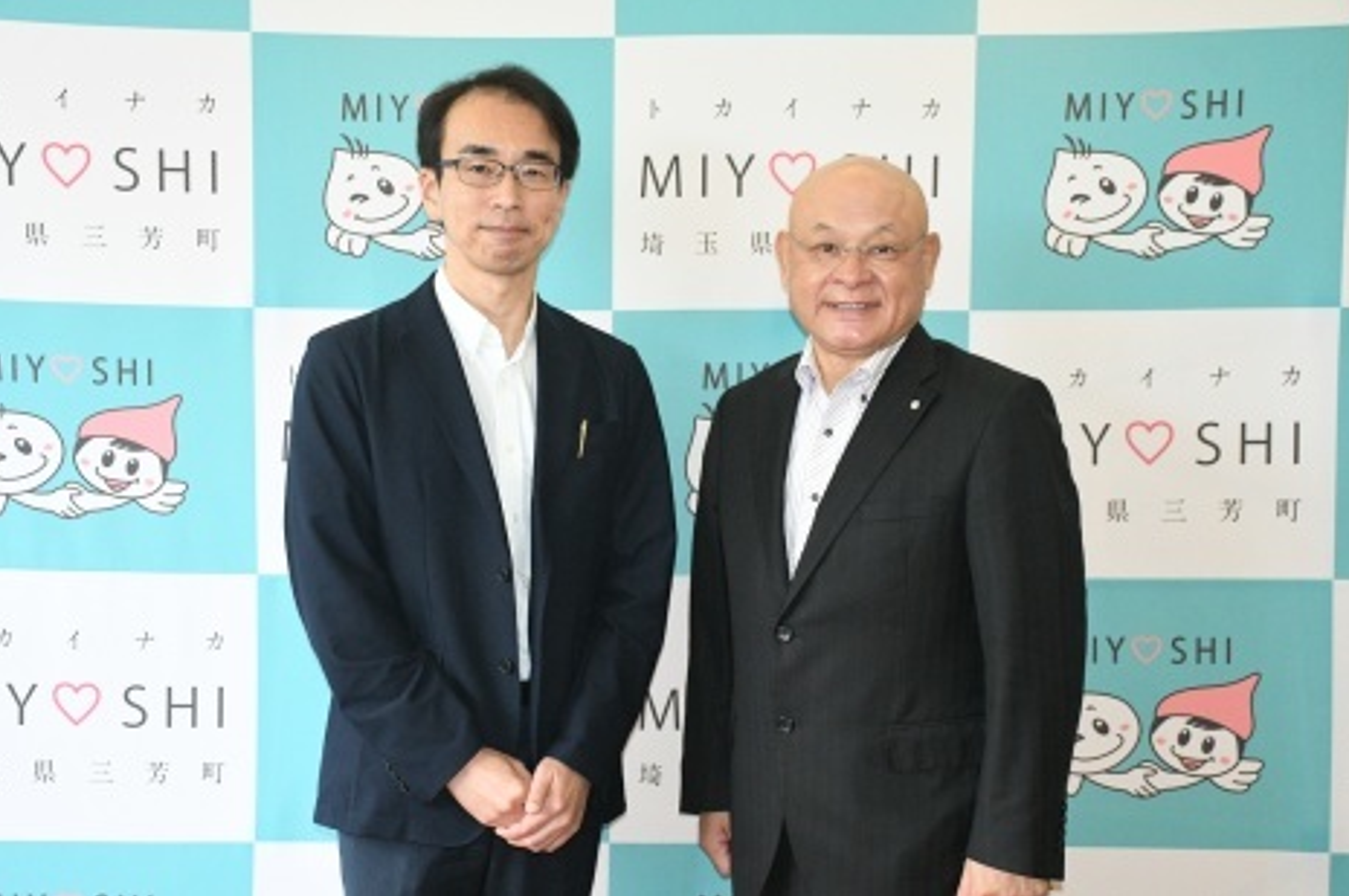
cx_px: 679
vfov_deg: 25.9
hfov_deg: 38.2
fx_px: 1946
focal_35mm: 52
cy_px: 442
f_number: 4.2
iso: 5000
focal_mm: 34
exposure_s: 1/250
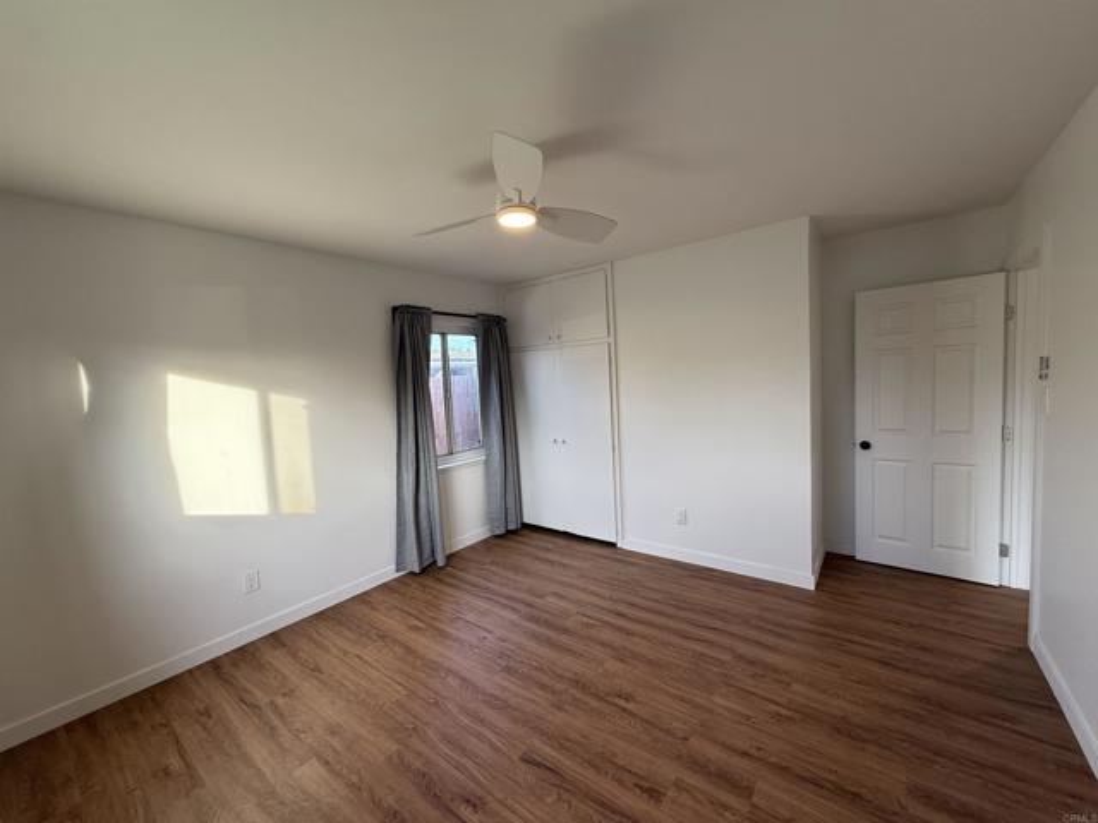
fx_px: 444
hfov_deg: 102.1
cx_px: 549
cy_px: 412
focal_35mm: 14
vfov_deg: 85.7
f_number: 2.2
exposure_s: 1/120
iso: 125
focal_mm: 2.22
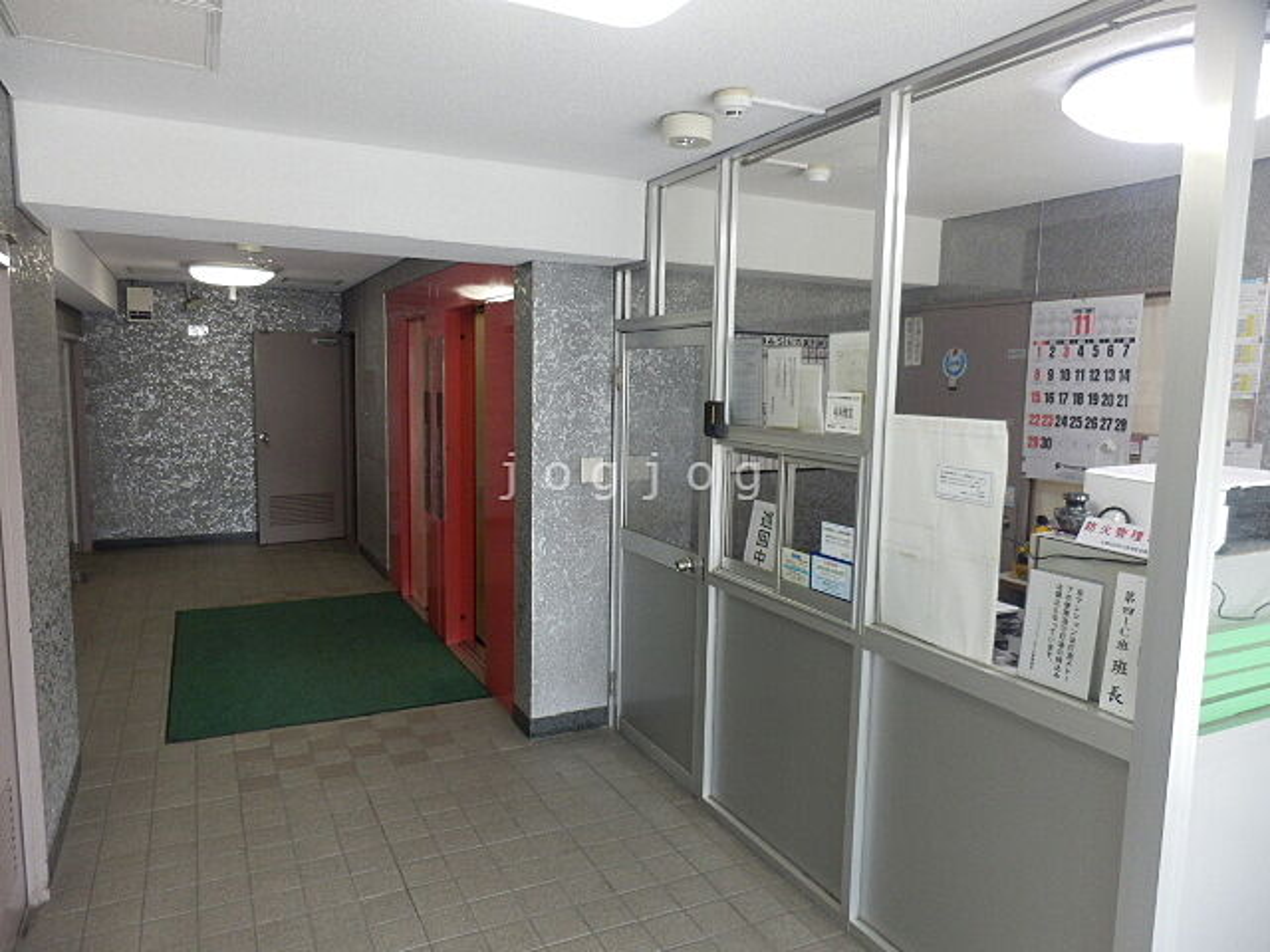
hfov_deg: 71.6
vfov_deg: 56.8
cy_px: 476
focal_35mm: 24
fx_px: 881
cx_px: 635
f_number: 3
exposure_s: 1/30
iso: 250
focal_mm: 4.2
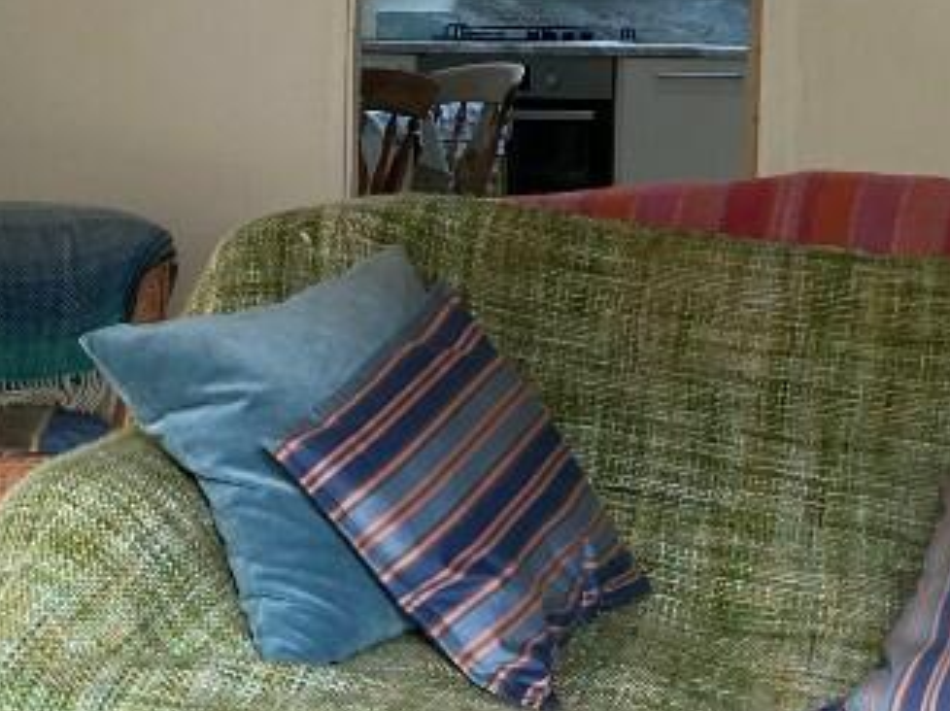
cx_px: 216
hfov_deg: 22.0
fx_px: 2413
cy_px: 172
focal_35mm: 88
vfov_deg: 16.7
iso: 80
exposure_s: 1/71
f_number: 1.8
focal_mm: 3.99
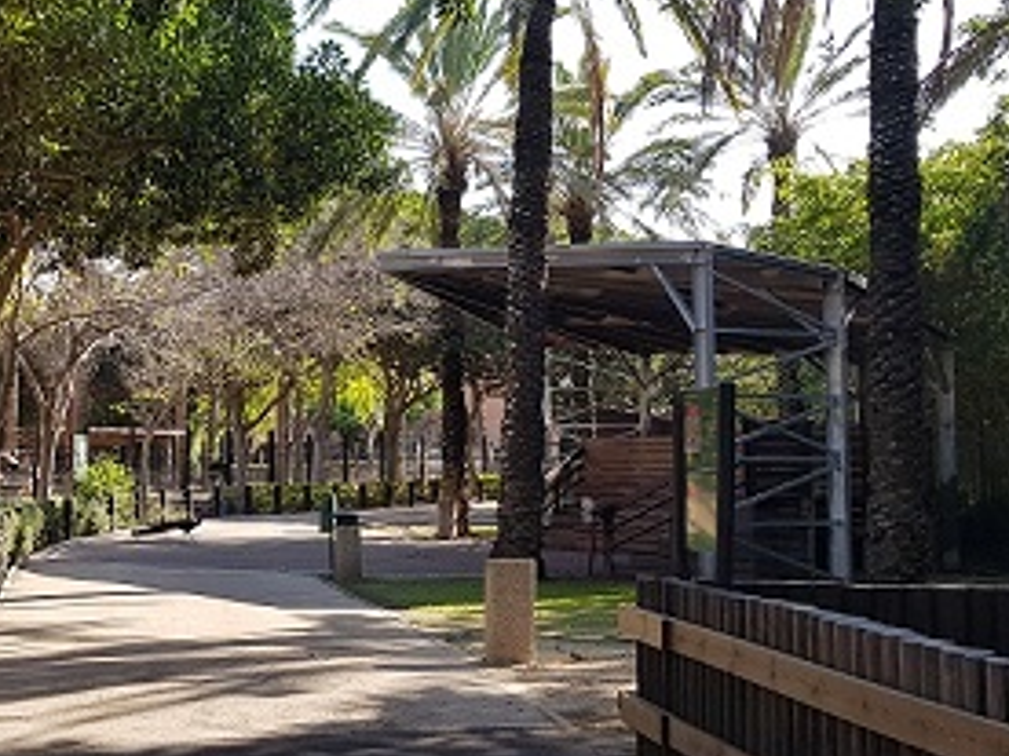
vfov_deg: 25.7
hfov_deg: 32.5
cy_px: 398
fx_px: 1661
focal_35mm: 57
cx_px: 155
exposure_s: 1/600
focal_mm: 4.3
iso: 40
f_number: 1.7
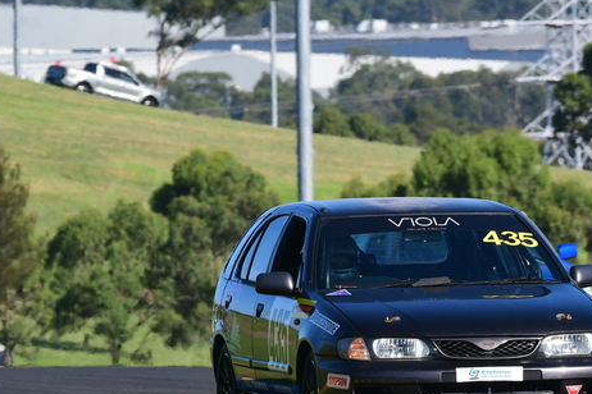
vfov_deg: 1.7
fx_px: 13237
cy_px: 260
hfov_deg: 2.6
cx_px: 434
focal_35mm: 805
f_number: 11
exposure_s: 1/640
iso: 500
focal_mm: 310
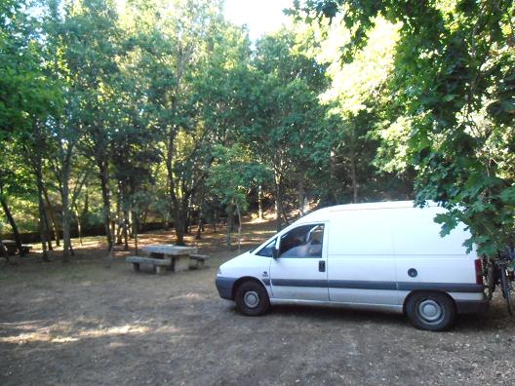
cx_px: 258
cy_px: 193
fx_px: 357
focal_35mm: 24
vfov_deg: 56.8
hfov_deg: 71.6
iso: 800
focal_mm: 4.2
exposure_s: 1/250
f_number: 3
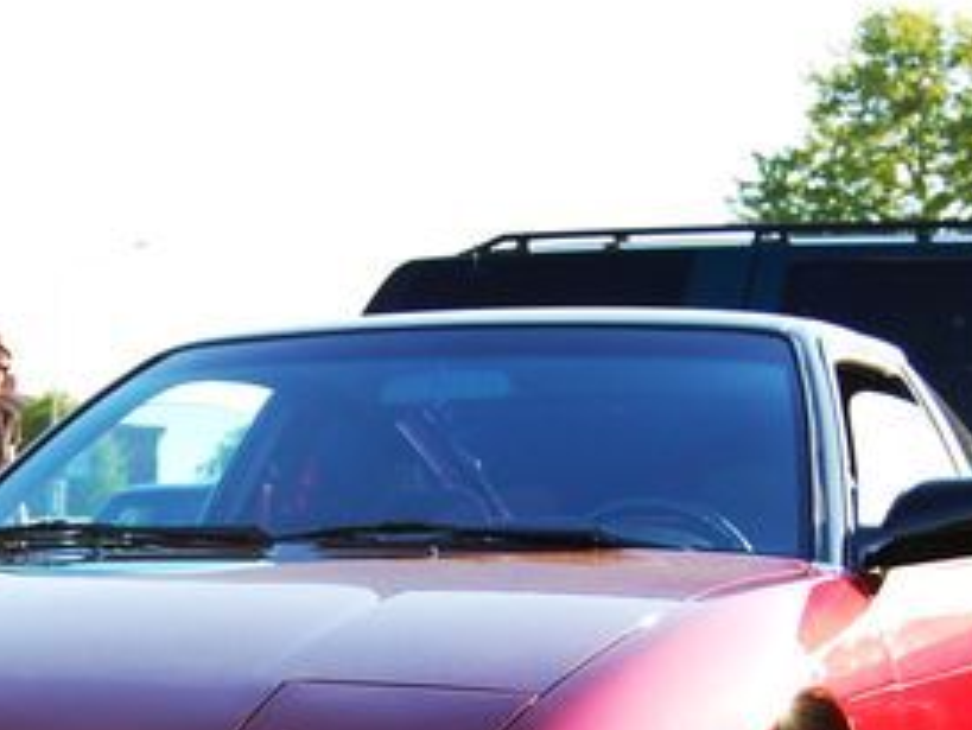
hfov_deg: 16.6
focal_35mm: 118
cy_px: 730
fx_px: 3318
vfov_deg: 12.4
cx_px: 338
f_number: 5
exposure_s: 1/500
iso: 400
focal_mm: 35
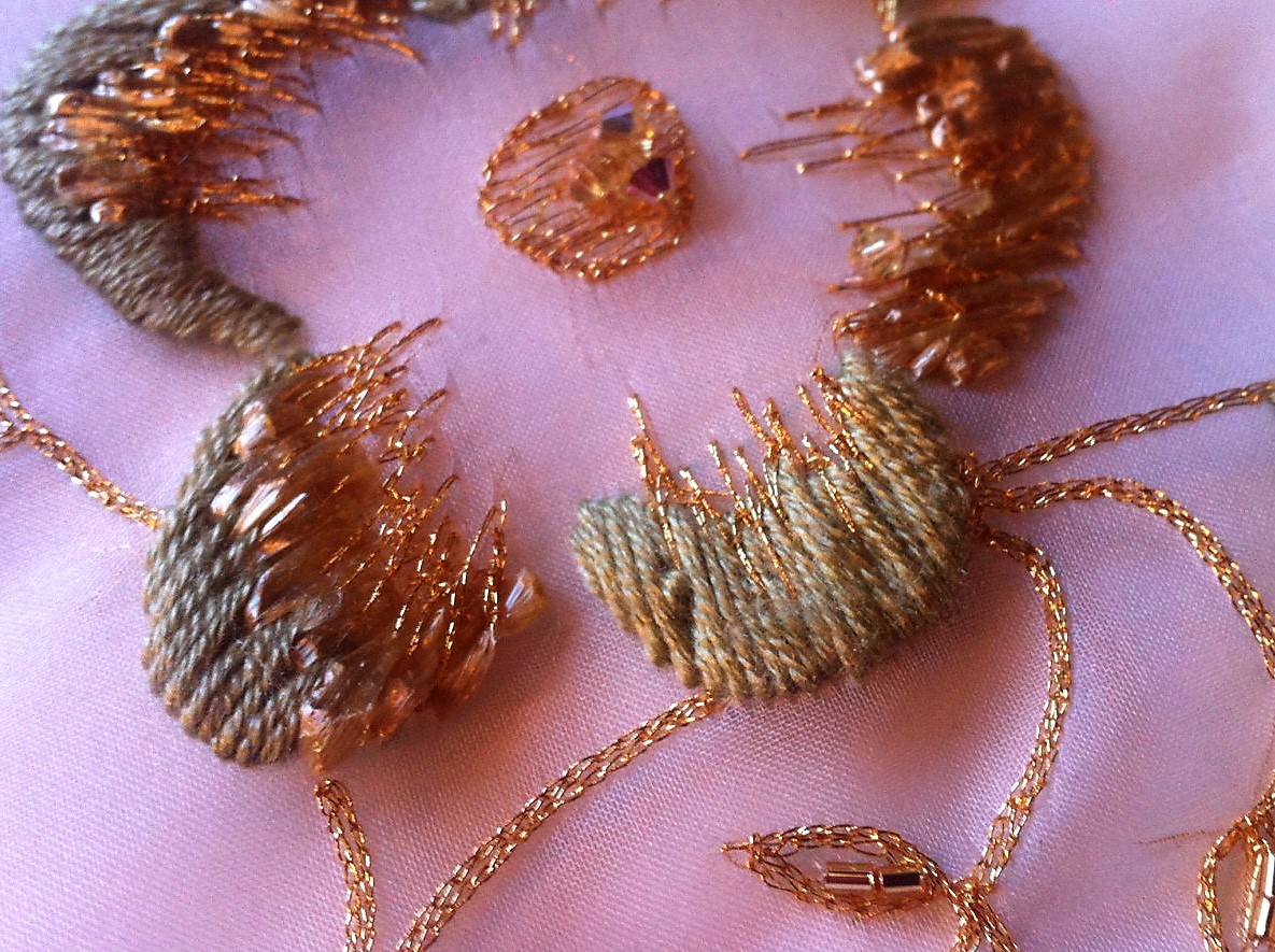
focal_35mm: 35
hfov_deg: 52.7
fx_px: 1287
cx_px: 638
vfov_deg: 40.6
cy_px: 476
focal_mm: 3.85
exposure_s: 1/15
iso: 100
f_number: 2.8
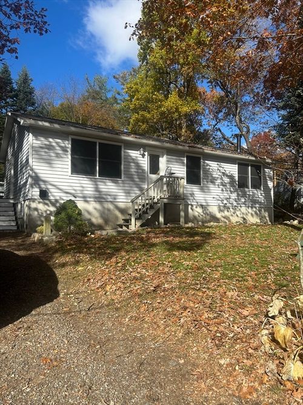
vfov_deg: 67.3
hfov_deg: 53.0
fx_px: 304
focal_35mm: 26
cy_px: 202
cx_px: 152
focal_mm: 5.7
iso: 50
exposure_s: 1/2994
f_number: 1.5
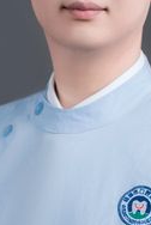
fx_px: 1047
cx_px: 91
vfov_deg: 12.3
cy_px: 95
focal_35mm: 167
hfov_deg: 8.2
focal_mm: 70
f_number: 5.6
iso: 320
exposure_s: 1/125
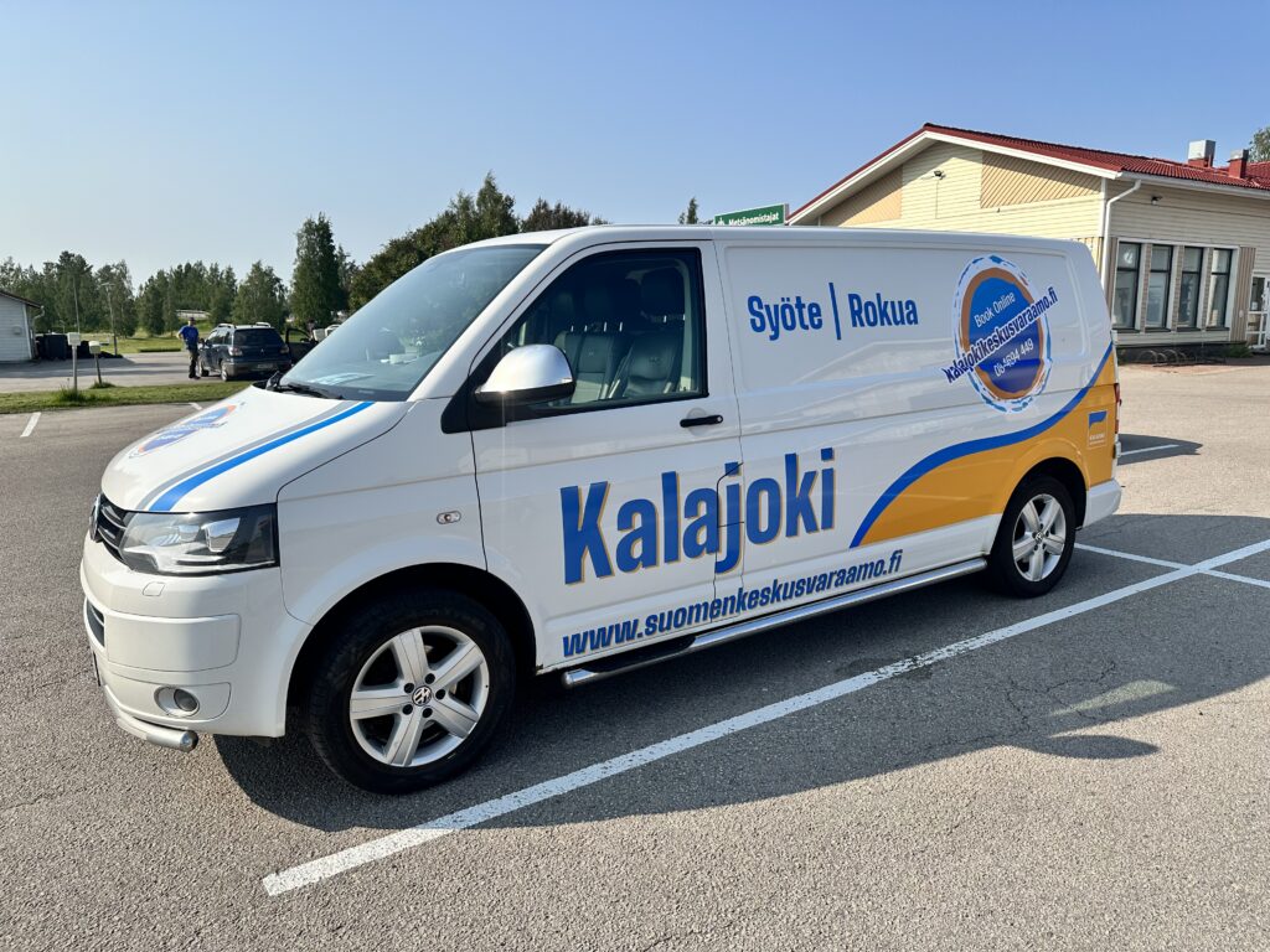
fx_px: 881
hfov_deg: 71.6
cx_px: 635
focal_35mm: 24
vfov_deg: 56.8
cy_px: 476
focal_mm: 6.86
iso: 80
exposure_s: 1/5525
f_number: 1.78
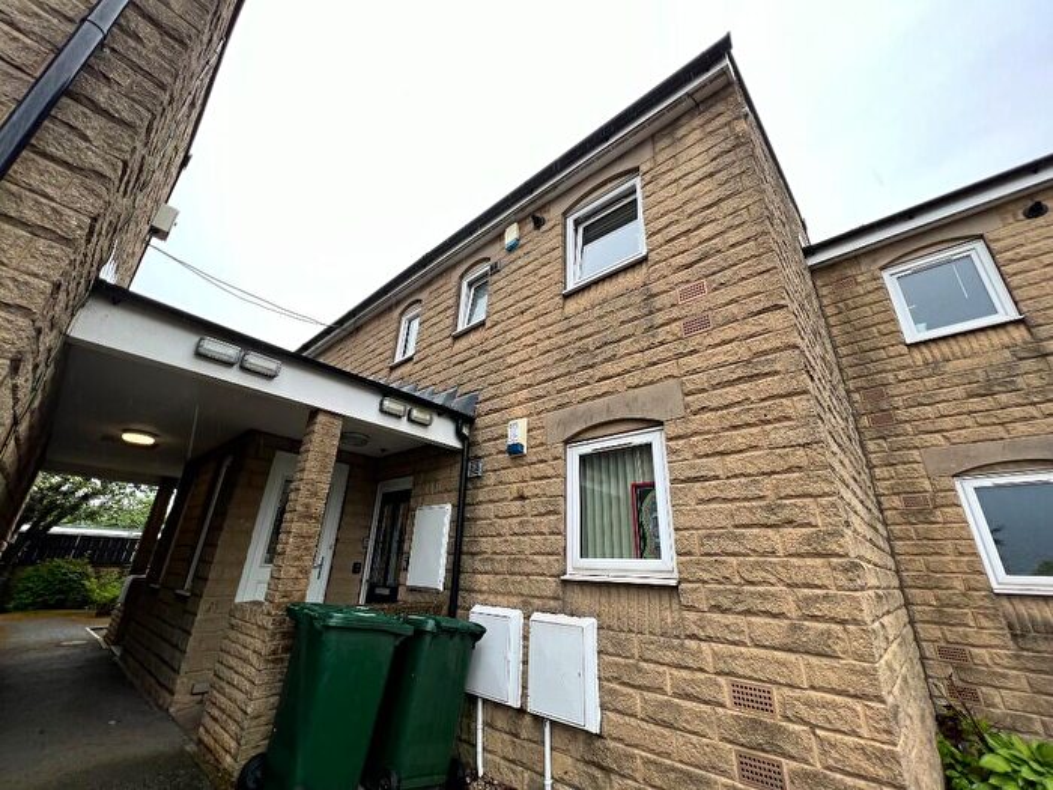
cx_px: 526
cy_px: 395
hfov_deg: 106.2
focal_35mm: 13
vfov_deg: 89.9
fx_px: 395
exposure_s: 1/144
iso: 32
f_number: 1.8
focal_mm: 1.57
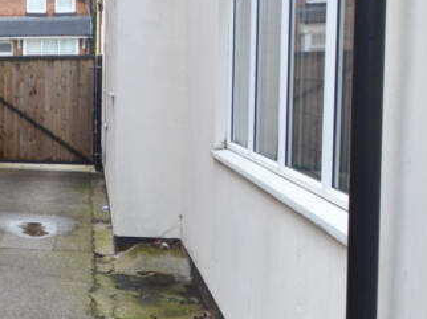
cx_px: -88
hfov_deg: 30.7
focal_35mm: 53
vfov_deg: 27.3
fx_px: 650
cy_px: 93
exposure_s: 1/125
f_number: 5.6
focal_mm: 11.5
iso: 220
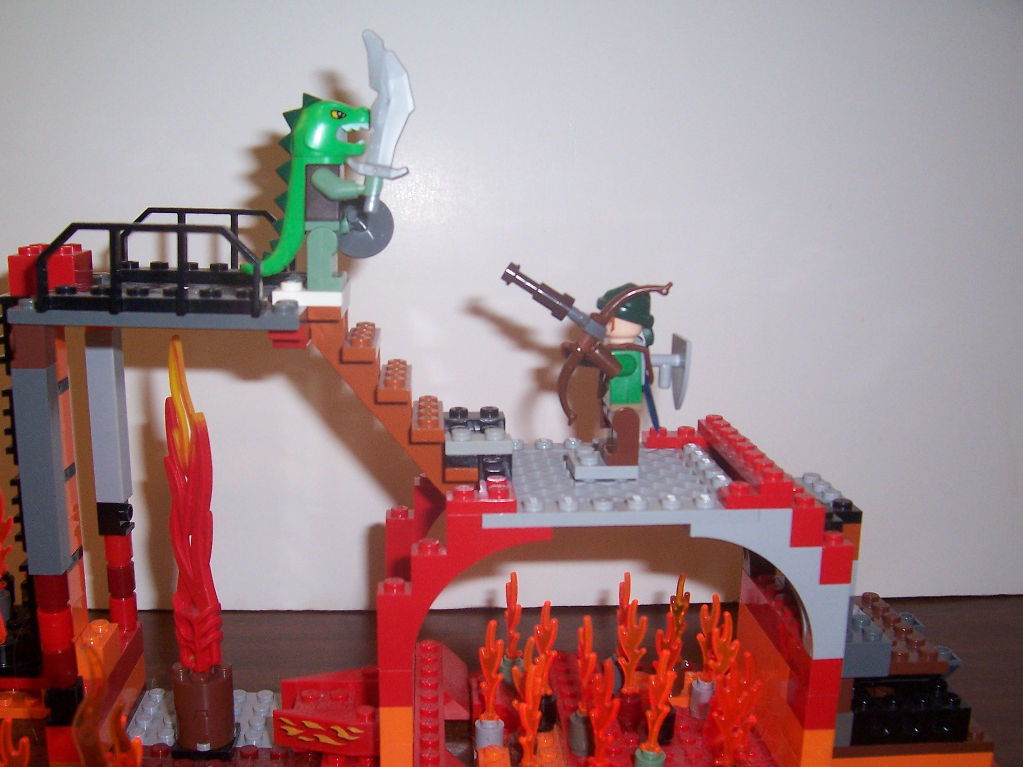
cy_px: 408
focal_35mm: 37
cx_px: 497
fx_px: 1093
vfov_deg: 38.6
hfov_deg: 50.1
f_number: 2.7
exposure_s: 1/60
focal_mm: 5.6
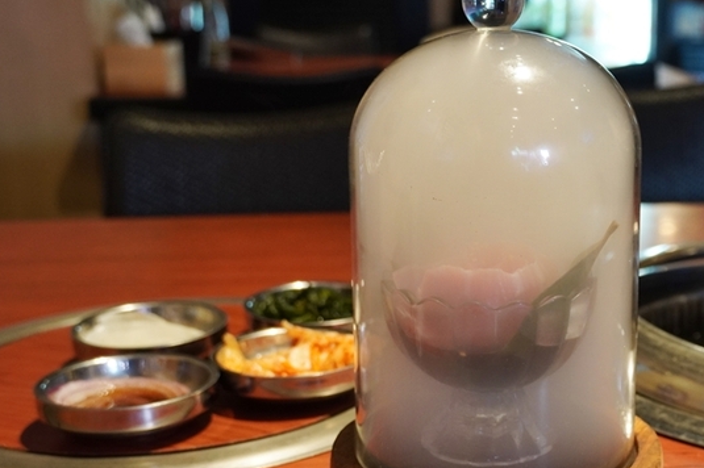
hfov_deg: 32.1
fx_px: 1212
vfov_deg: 21.9
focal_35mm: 62
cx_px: 487
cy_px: 241
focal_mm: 26
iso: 1000
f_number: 4
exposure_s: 1/25
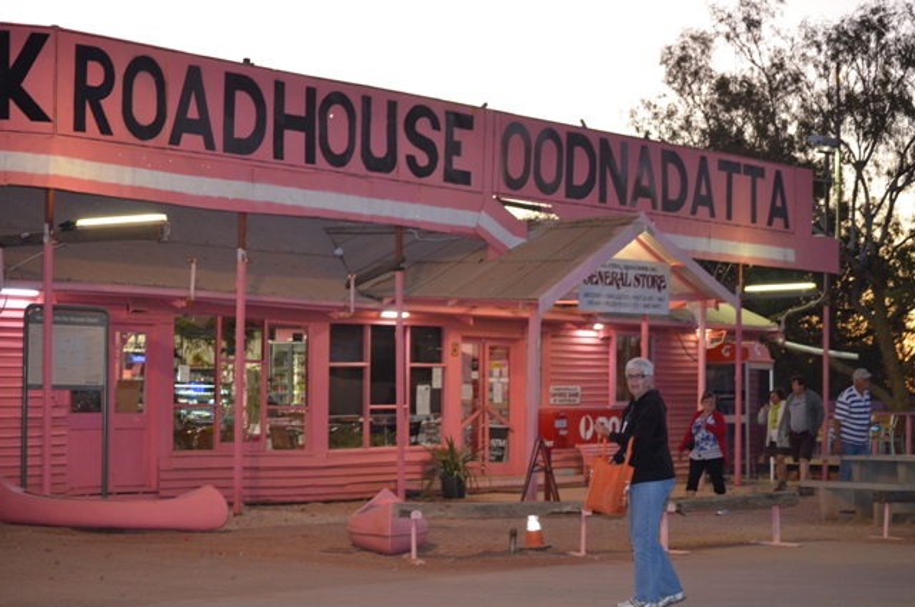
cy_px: 304
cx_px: 458
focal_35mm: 82
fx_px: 2093
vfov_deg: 16.5
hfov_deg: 24.7
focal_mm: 55
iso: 1600
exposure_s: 1/60
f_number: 4
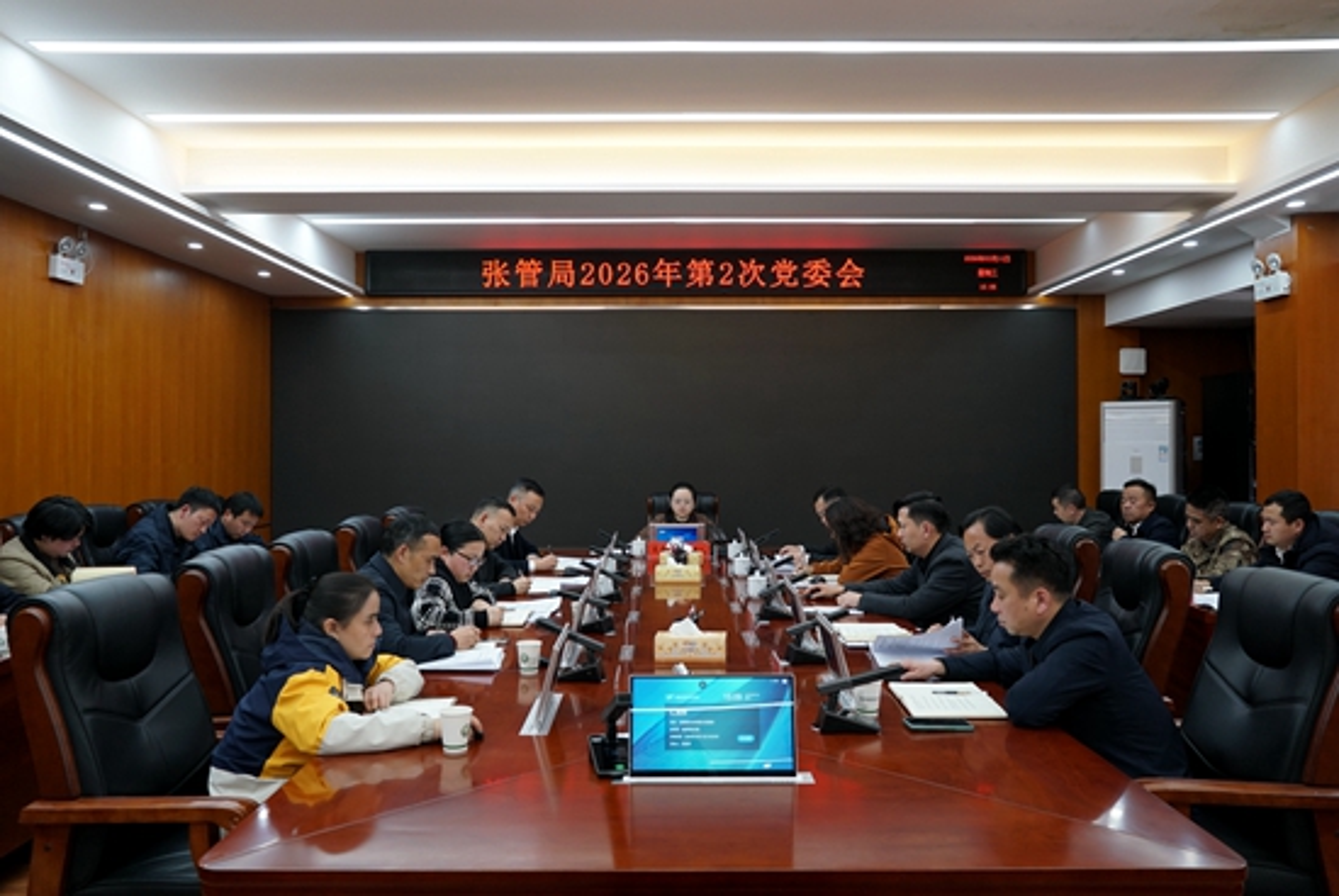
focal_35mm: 27
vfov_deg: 48.0
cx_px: 670
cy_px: 448
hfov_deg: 67.3
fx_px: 1005
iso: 400
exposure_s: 1/60
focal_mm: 18
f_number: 4
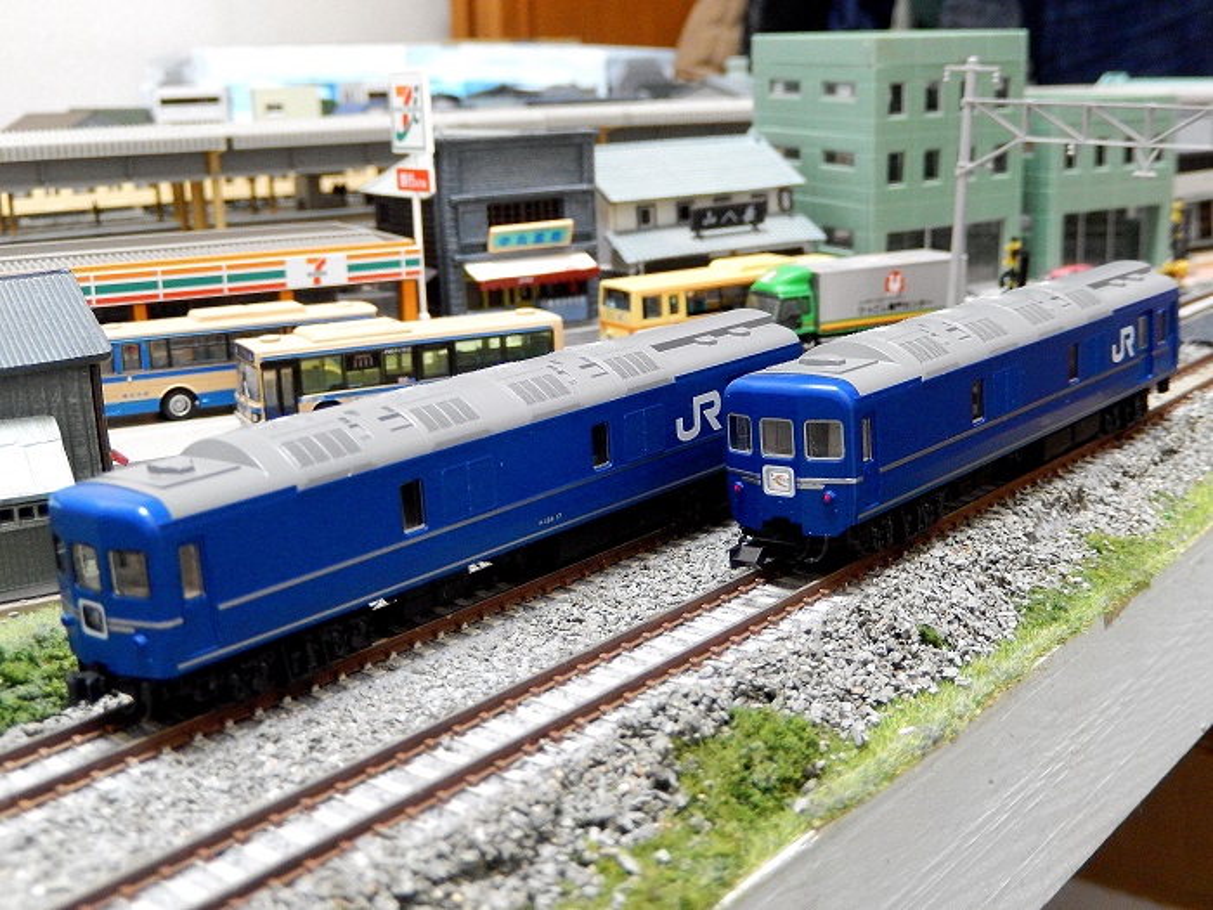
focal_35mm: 45
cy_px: 455
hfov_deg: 42.1
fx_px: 1577
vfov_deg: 32.2
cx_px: 606
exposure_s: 1/8
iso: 800
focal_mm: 8.1
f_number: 4.3
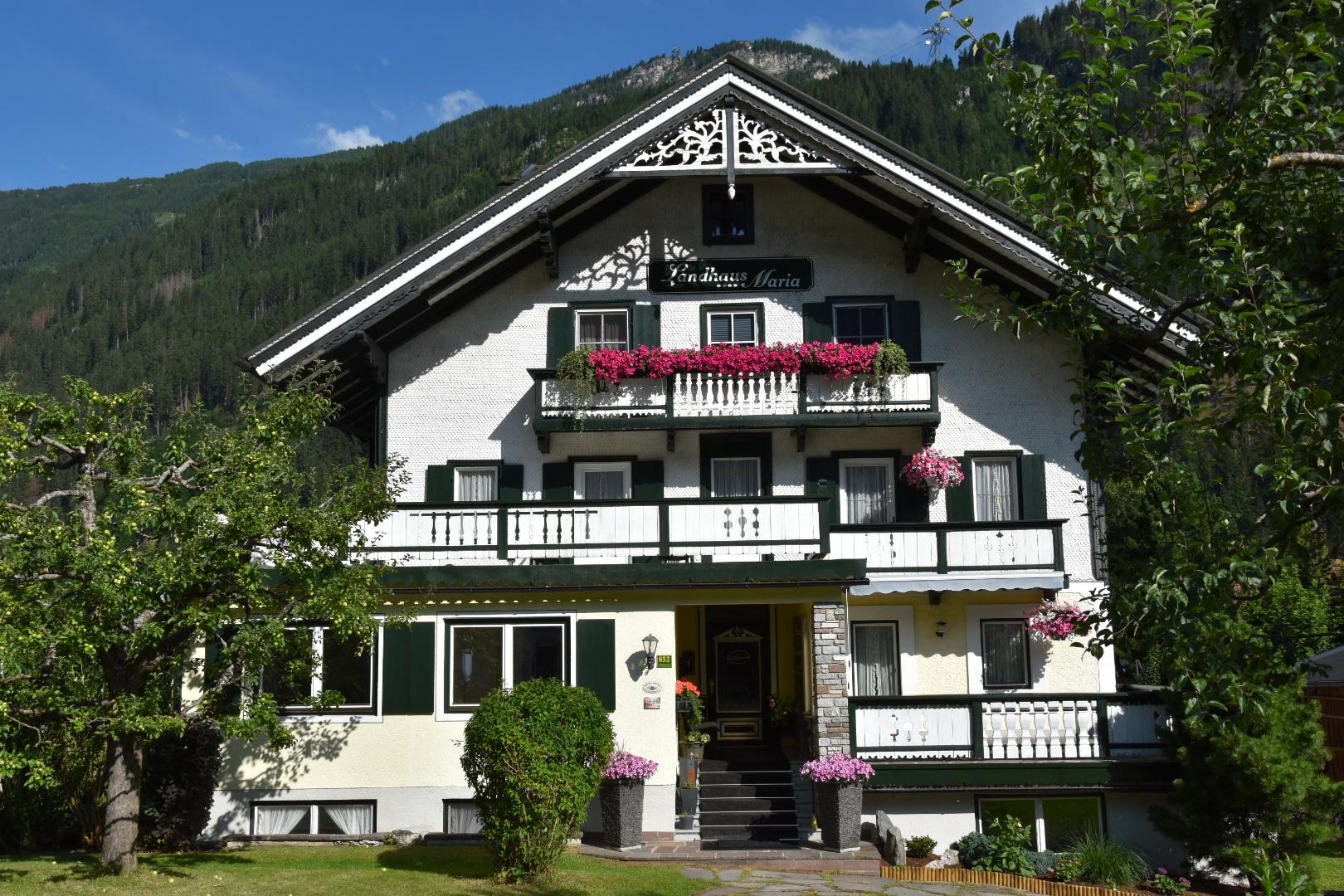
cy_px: 448
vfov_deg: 36.9
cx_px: 672
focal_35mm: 36
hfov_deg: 53.1
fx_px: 1344
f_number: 11
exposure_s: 1/500
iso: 200
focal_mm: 24
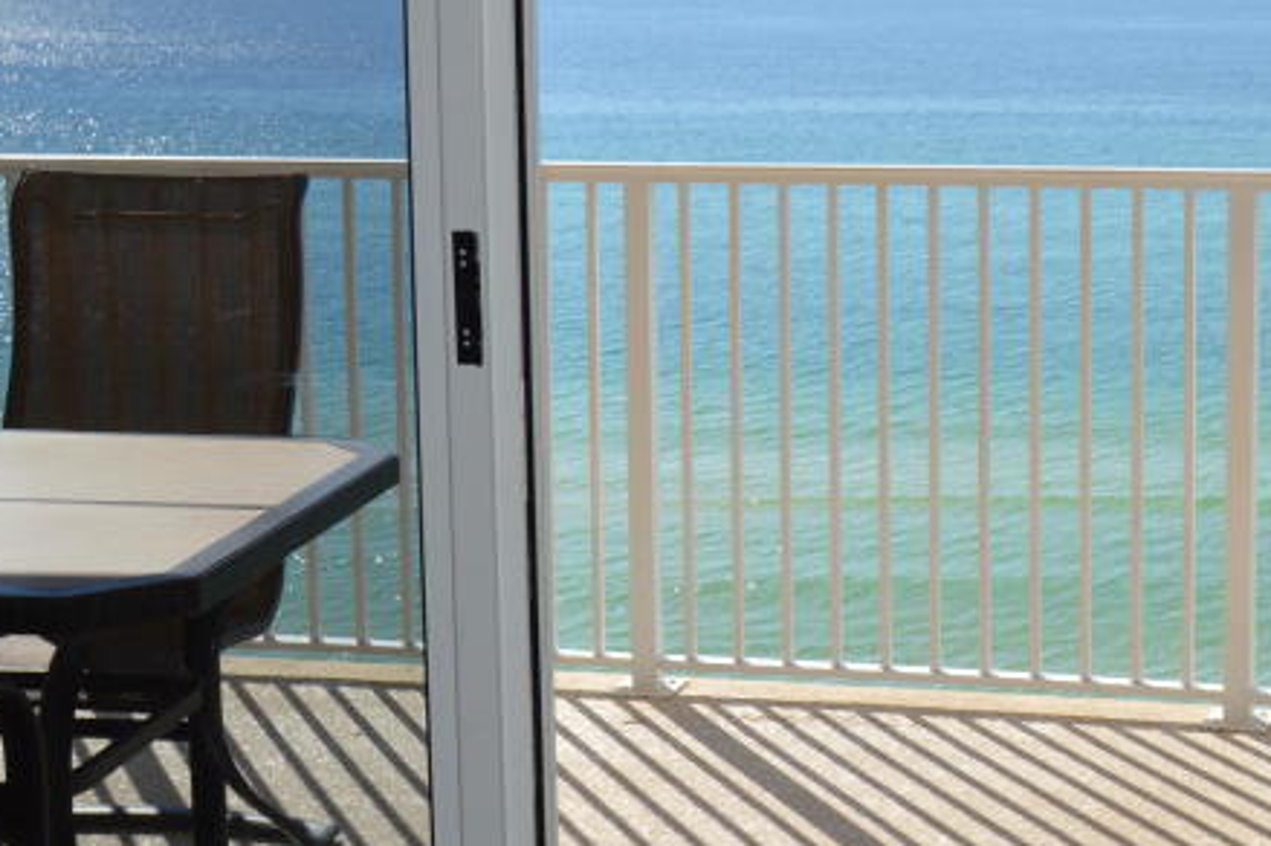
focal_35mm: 74
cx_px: 1031
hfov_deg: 26.8
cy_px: 287
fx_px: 2611
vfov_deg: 18.3
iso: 100
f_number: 10
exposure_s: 1/200
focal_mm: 24
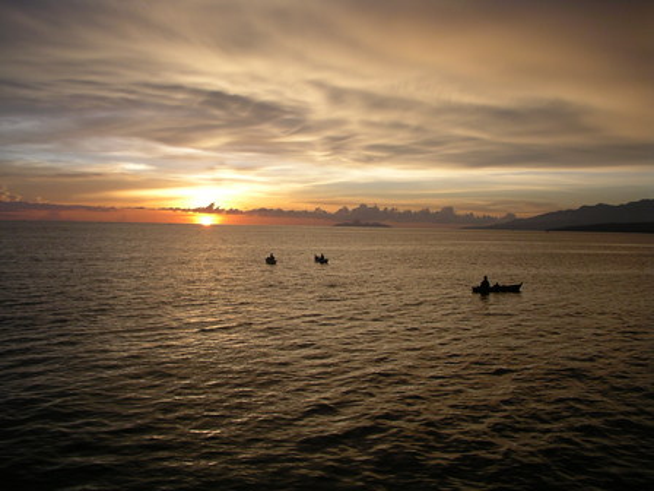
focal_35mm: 37
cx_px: 327
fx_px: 699
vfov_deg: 38.7
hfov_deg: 50.1
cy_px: 246
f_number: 2.8
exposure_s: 1/250
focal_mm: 5.7
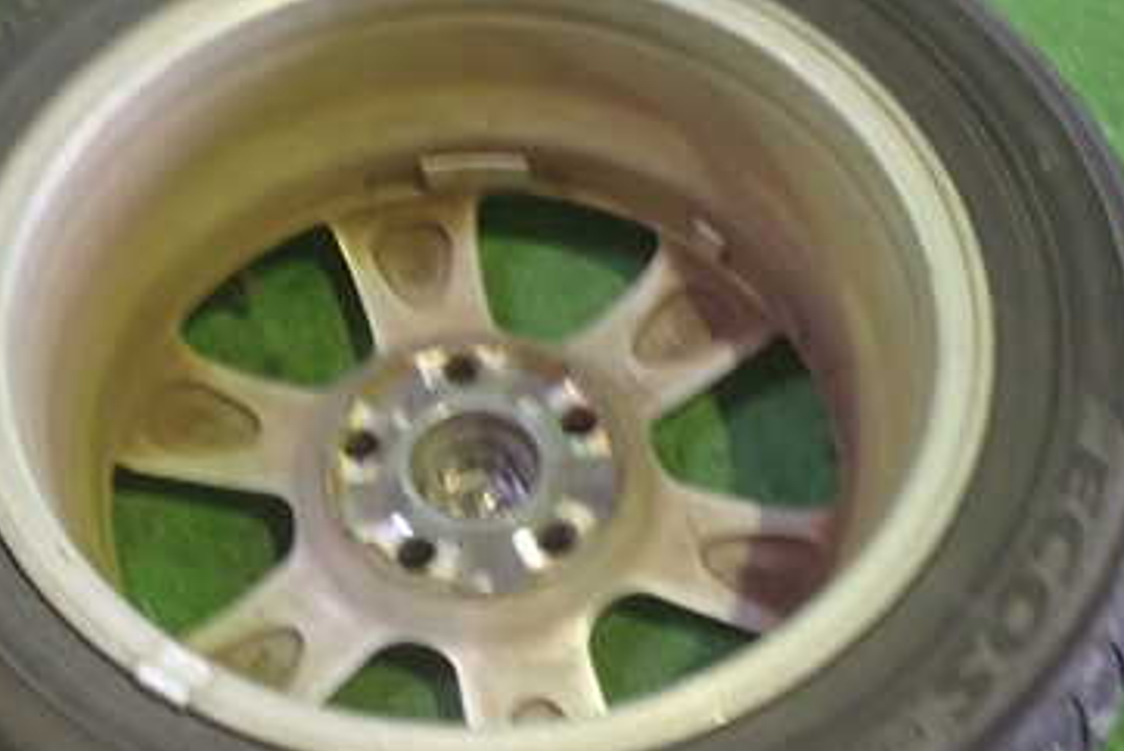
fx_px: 1937
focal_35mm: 62
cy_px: 447
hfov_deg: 32.3
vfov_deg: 21.9
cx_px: 500
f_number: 2.5
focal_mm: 6.37
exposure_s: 1/15
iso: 800
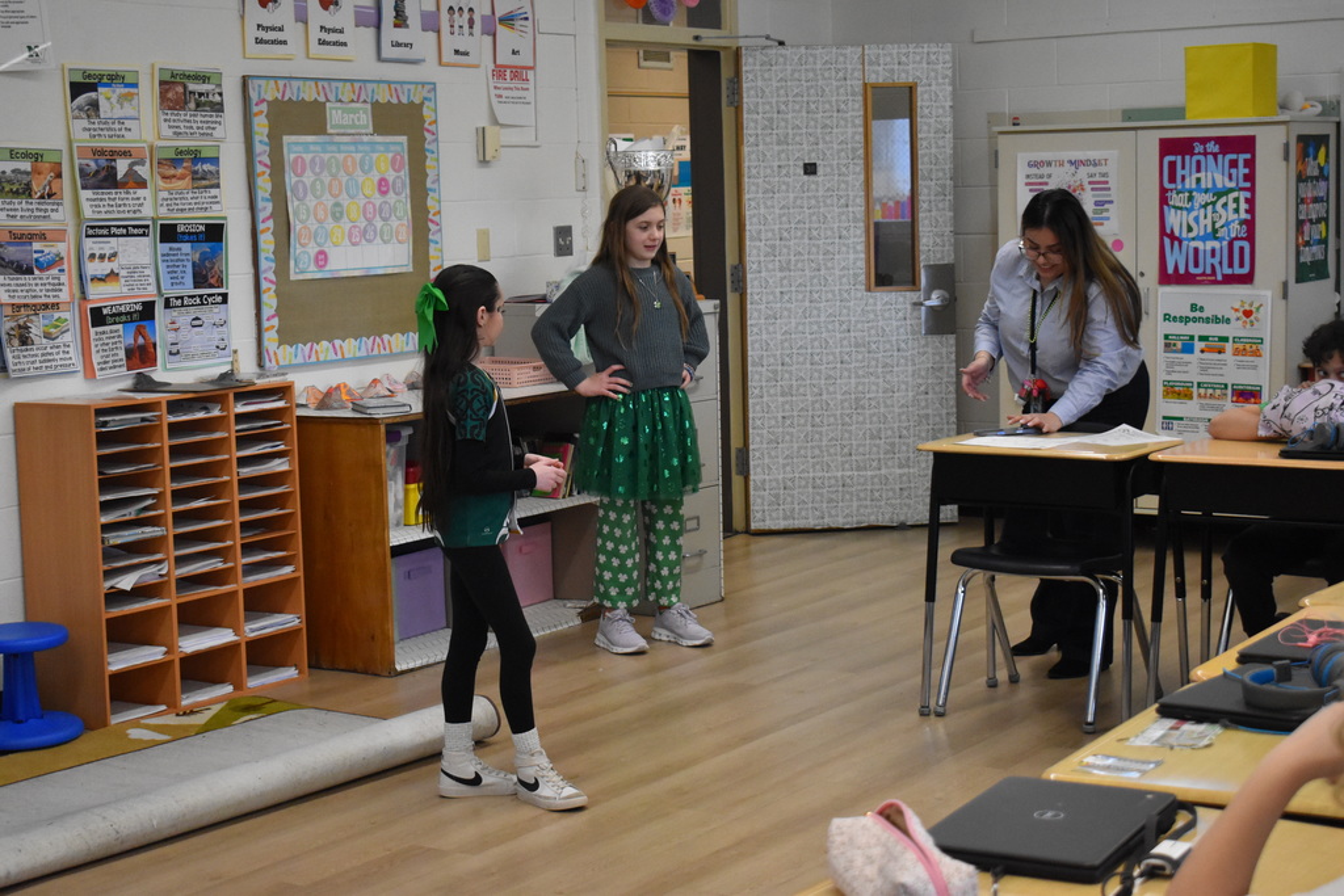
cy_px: 448
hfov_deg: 33.4
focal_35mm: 60
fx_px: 2240
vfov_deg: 22.6
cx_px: 672
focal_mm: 40
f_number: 4.8
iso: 3200
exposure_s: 1/250
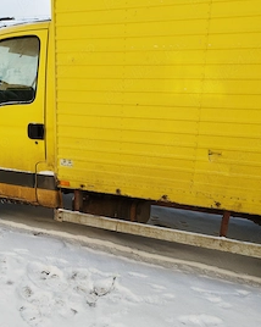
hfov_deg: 41.9
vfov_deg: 51.4
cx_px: 99
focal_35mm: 35
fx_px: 338
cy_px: 185
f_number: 1.89
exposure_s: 1/190
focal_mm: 5.89
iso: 50
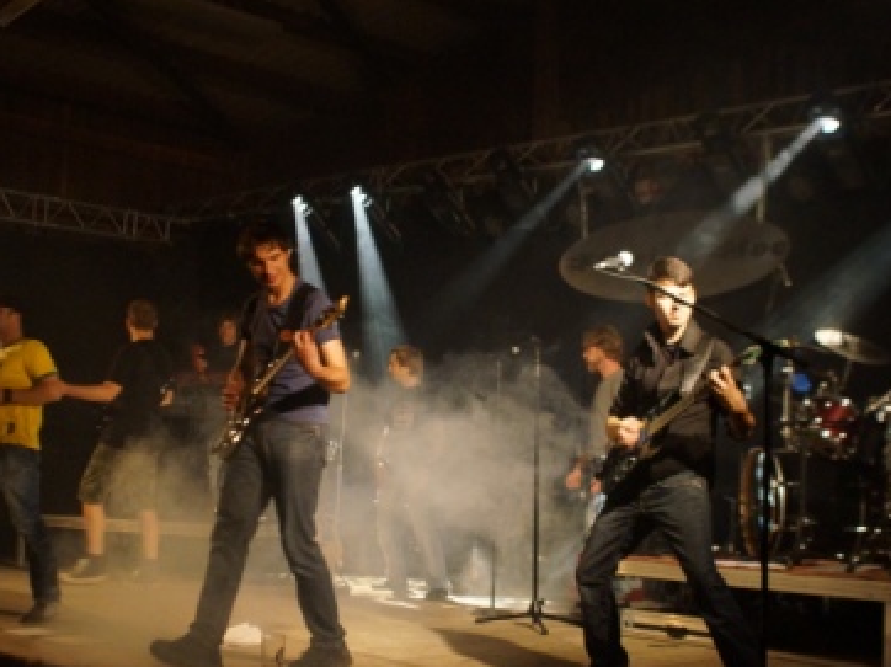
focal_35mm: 50
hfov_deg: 38.1
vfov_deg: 29.1
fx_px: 1286
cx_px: 389
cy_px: 347
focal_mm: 28
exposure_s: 1/50
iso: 3200
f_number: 3.5
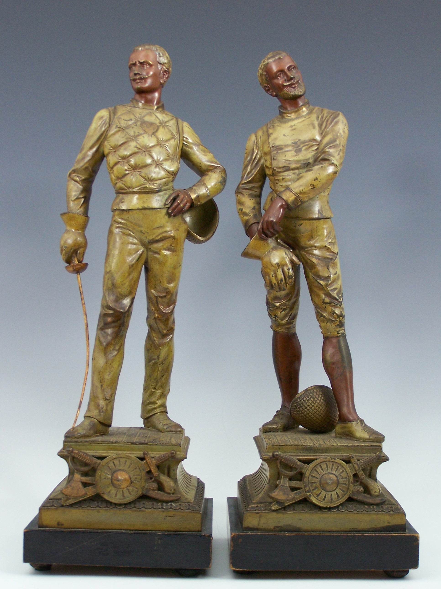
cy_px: 294
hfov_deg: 21.9
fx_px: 1138
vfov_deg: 29.0
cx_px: 220
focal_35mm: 67
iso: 140
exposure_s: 1/30
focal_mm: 11.1
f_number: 3.2
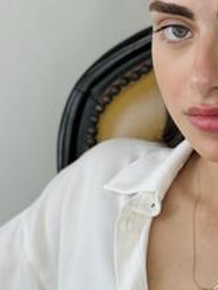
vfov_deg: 16.7
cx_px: 245
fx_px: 990
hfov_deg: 12.3
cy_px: 140
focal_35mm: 118
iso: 64
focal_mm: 6.76
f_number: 1.78
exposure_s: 1/358
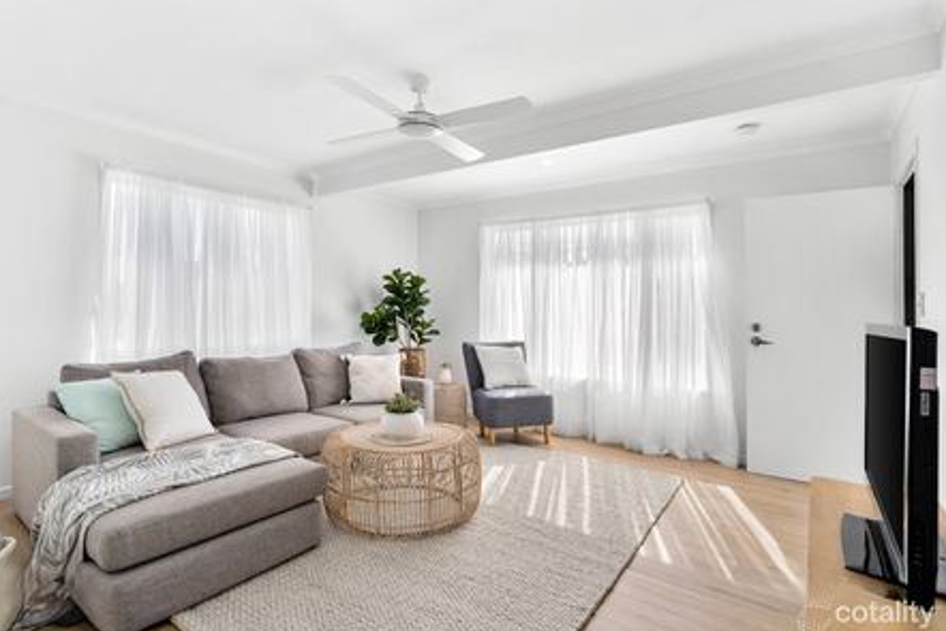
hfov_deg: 93.3
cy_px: 322
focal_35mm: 17
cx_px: 467
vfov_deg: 70.5
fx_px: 447
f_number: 8
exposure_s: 1/25
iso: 160
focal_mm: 16
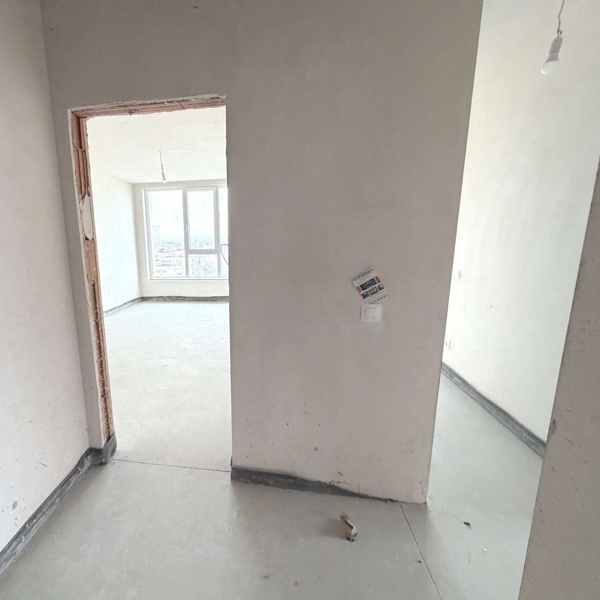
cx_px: 226
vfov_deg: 84.0
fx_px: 333
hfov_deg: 82.4
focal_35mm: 17
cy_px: 303
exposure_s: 1/89
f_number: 2.2
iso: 320
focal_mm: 2.22
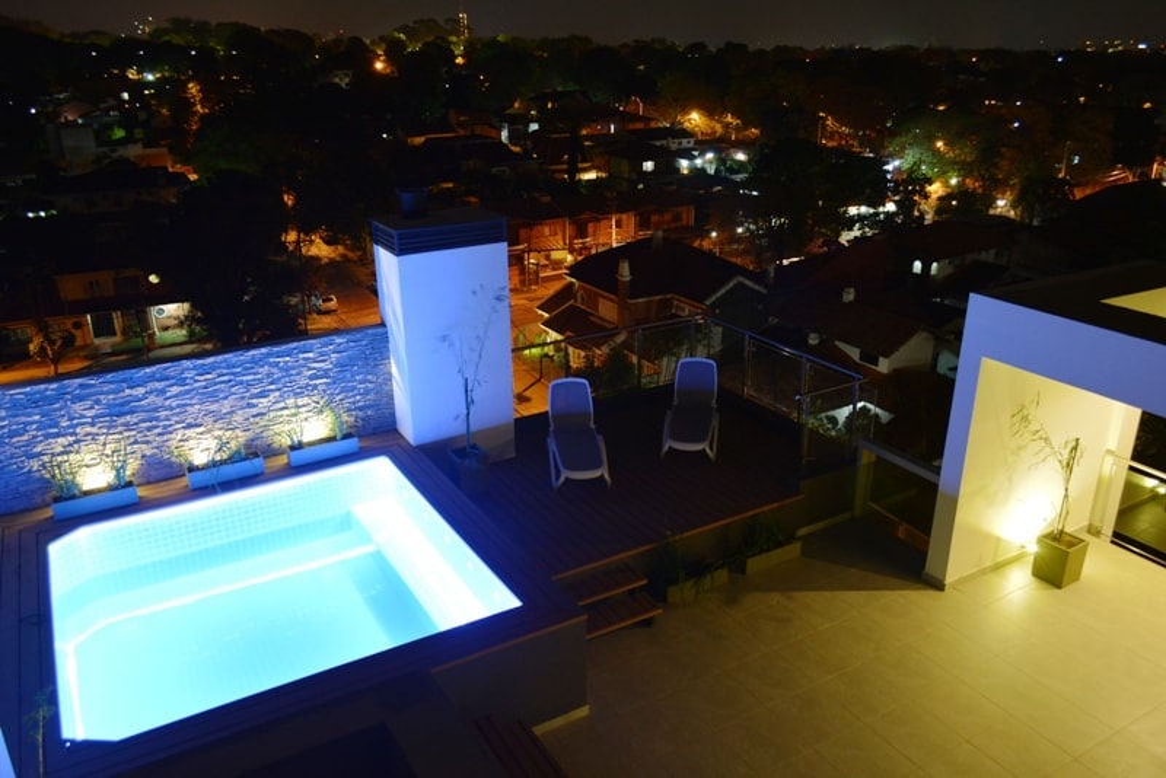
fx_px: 875
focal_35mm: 27
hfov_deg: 67.4
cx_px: 583
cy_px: 389
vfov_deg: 48.0
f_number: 4.5
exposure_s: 1/2
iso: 800
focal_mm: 18
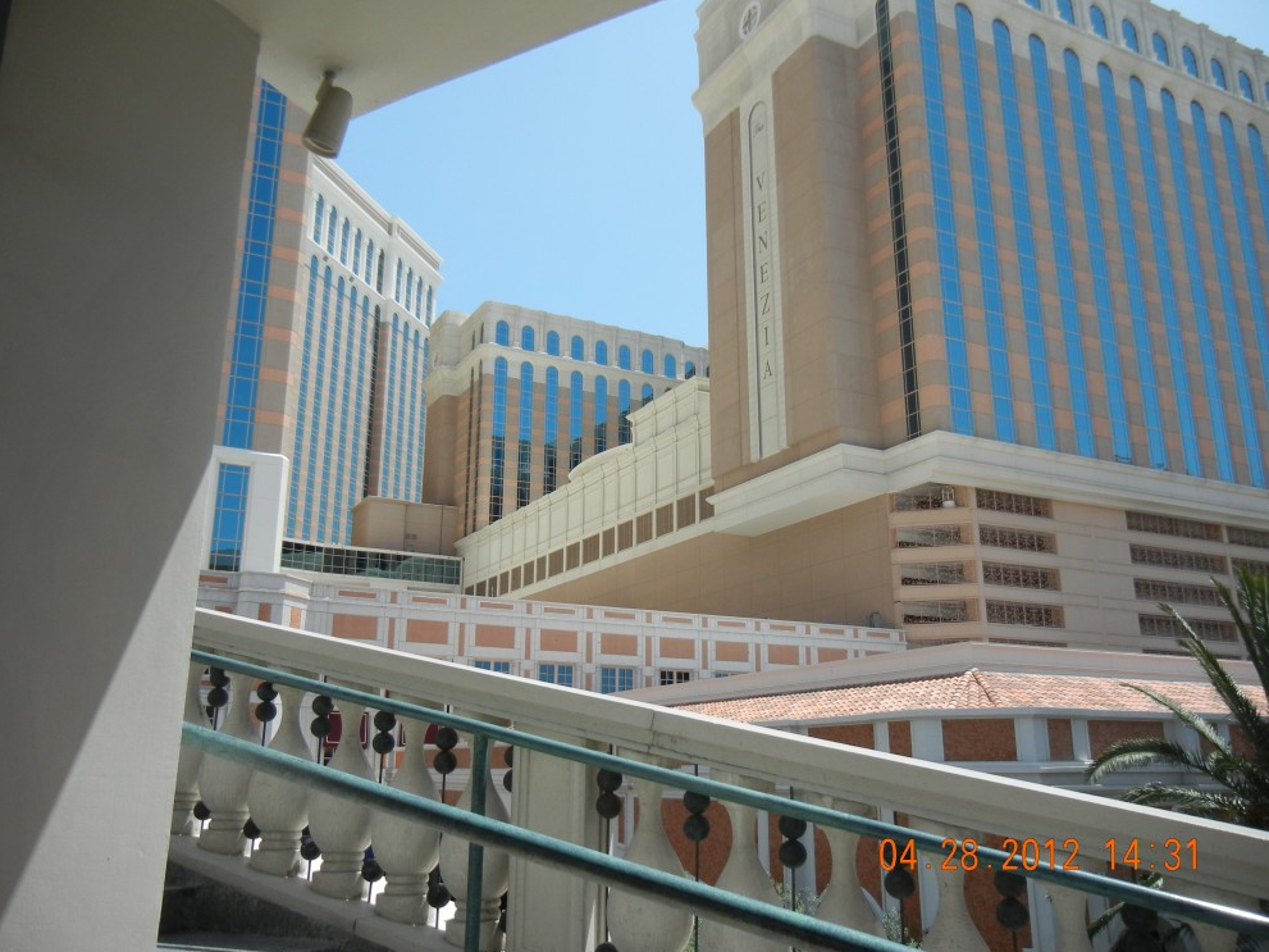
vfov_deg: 45.4
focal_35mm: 31
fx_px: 1136
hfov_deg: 58.4
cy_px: 465
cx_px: 626
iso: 160
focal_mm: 5.4
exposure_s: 1/321
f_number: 7
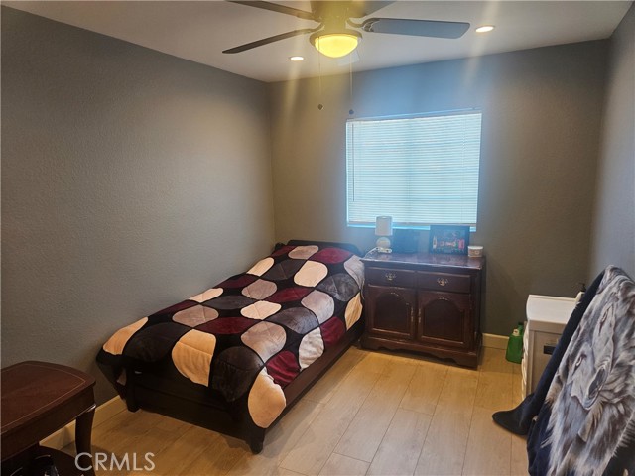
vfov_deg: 58.9
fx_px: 422
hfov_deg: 73.9
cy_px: 238
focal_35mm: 23
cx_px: 318
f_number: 1.8
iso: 200
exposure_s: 1/120
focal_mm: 5.4
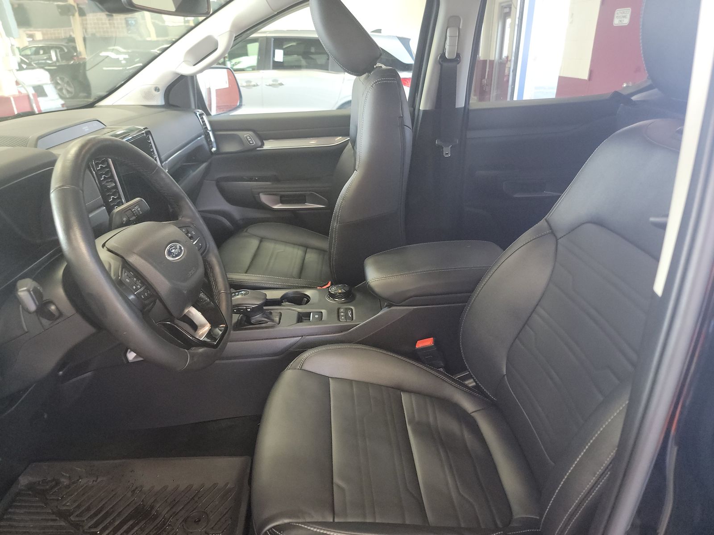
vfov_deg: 56.8
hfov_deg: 71.6
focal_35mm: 24
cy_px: 268
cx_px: 357
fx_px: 495
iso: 885
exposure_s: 1/59
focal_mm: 6.7
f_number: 1.8
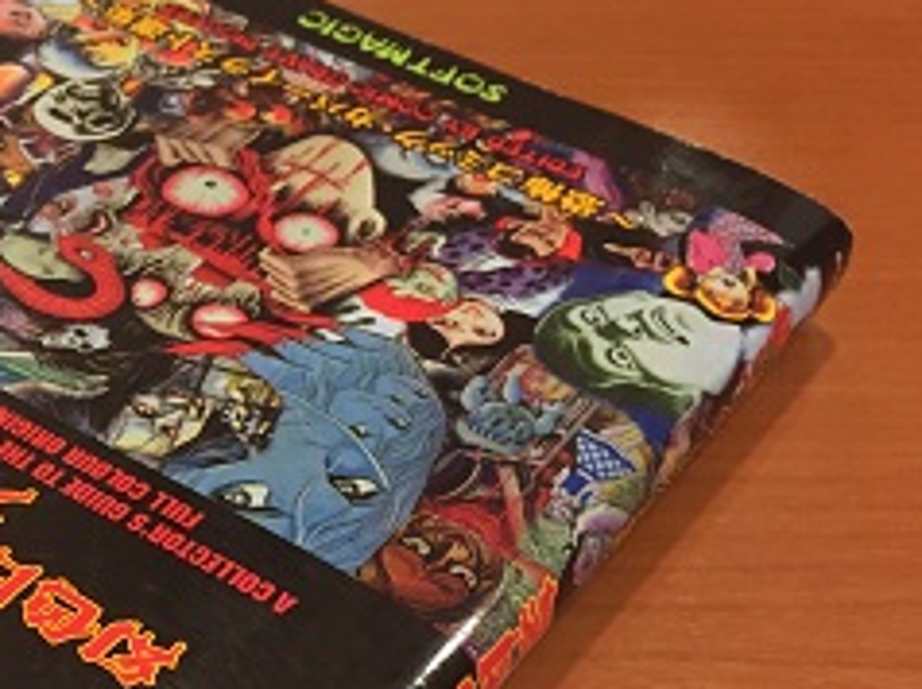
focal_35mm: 65
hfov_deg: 27.6
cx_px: -60
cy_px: 631
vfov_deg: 22.0
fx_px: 1730
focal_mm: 4.15
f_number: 2.2
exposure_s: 1/30
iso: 125
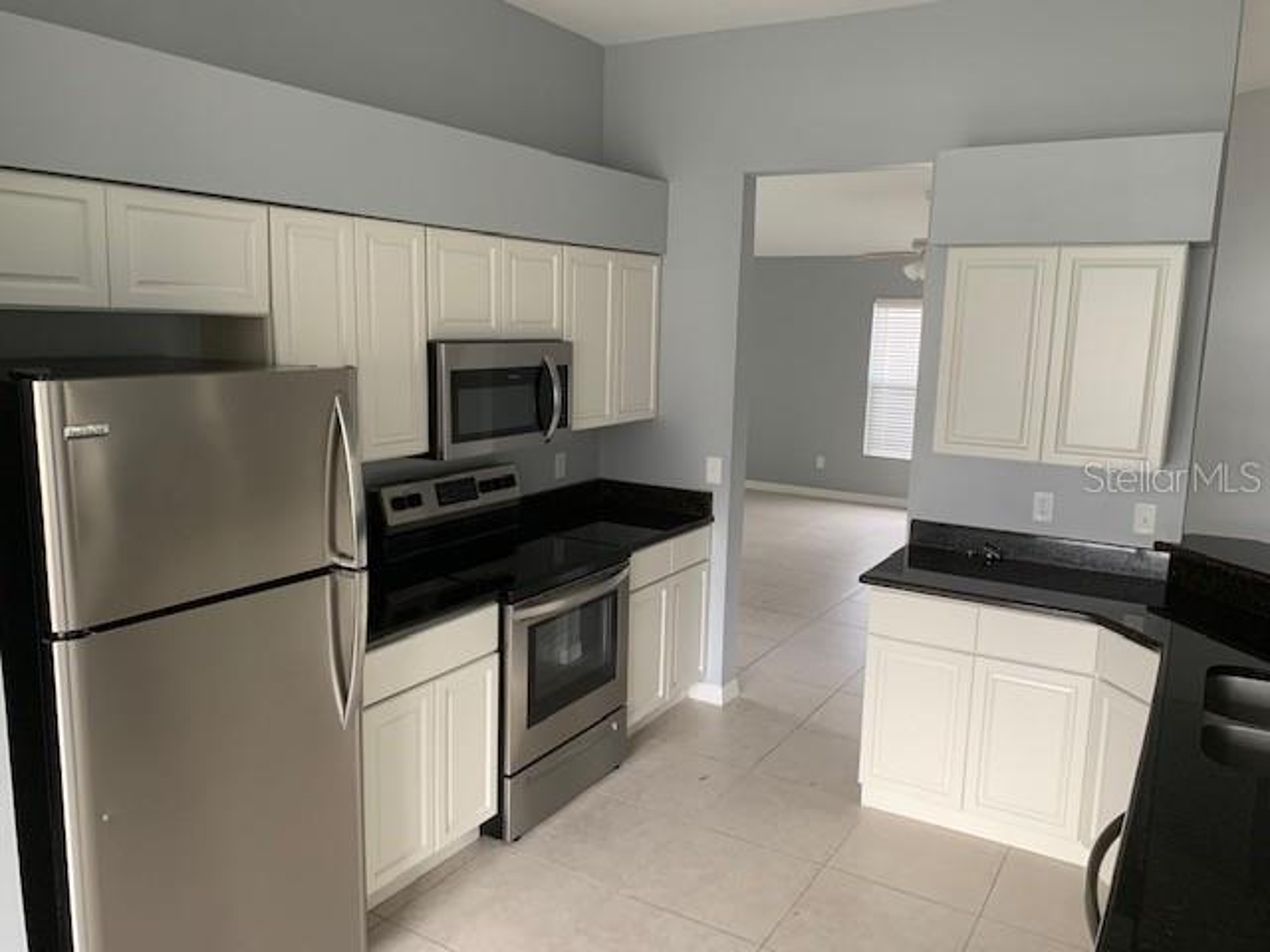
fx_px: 954
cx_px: 635
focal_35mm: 26
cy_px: 476
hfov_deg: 67.3
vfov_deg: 53.1
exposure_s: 1/60
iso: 160
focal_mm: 4.25
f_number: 1.8
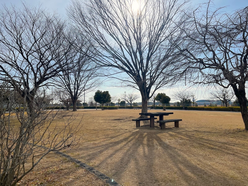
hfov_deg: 67.3
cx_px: 124
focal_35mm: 26
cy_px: 93
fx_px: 186
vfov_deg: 53.1
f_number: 1.6
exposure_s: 1/9091
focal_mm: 5.1
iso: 50
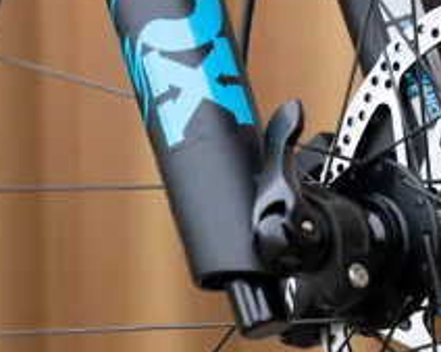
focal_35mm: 266
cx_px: 135
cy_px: -107
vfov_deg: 5.8
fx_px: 3467
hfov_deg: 7.3
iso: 1250
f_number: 4
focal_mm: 75
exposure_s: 1/2000
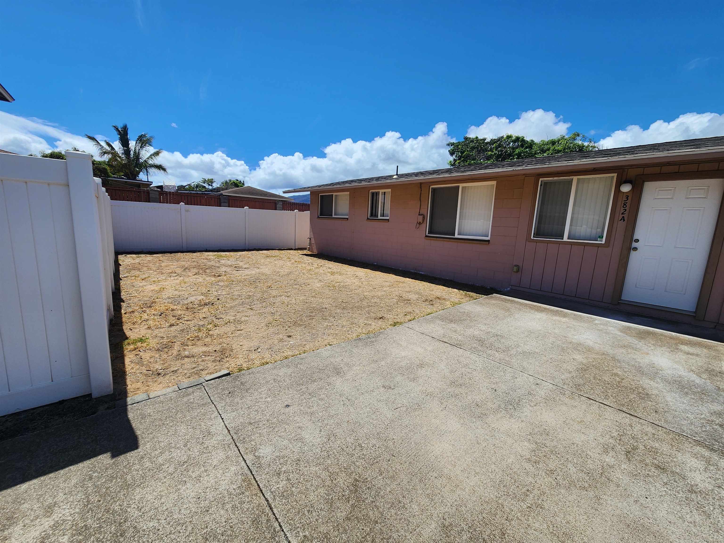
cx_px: 362
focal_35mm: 13
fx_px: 272
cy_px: 272
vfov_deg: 89.9
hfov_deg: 106.2
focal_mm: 2.2
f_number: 2.2
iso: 50
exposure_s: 1/2265
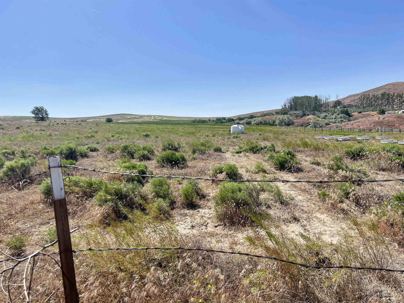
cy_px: 152
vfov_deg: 53.1
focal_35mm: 26
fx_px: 303
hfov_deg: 67.3
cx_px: 202
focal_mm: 5.7
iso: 50
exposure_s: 1/6211
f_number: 1.5
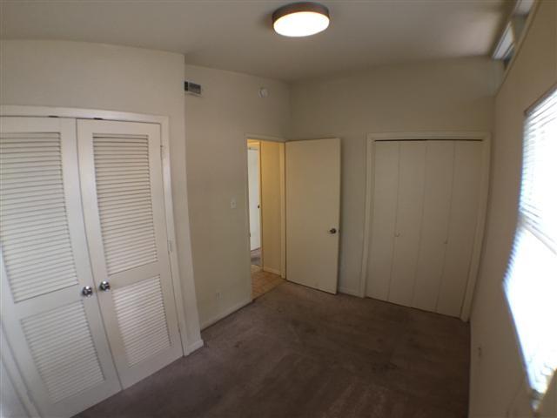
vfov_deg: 48.2
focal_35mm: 29
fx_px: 467
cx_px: 278
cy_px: 209
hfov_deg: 61.7
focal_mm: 4.15
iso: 125
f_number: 2.2
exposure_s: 1/30
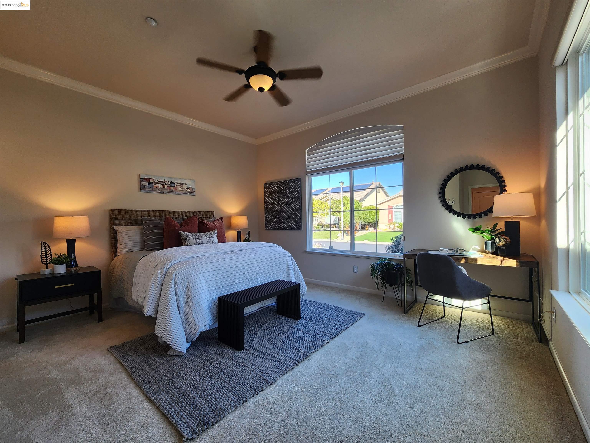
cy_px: 222
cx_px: 295
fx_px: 222
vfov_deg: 89.9
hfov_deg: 106.2
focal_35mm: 13
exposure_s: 1/120
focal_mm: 2.2
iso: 80
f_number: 2.2
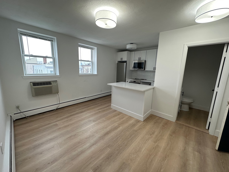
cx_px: 114
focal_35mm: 14
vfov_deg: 85.7
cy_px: 86
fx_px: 93
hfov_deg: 102.1
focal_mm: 2.22
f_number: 2.2
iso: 160
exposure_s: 1/120
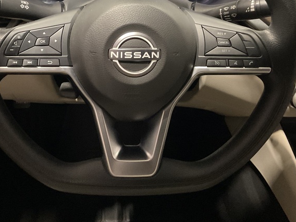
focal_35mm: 49
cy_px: 37
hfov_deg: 38.8
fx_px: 419
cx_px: 123
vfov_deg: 28.9
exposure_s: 1/30
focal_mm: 3
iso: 320
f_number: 1.8
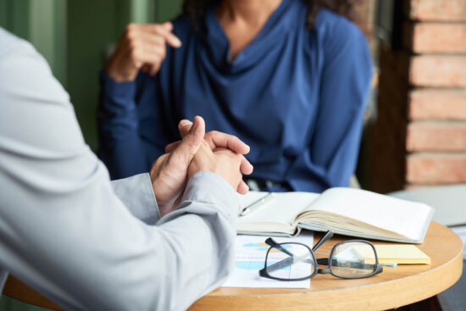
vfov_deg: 13.4
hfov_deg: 20.0
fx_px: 1321
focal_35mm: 102
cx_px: 233
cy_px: 156
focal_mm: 102
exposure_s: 1/200
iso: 400
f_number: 5.6
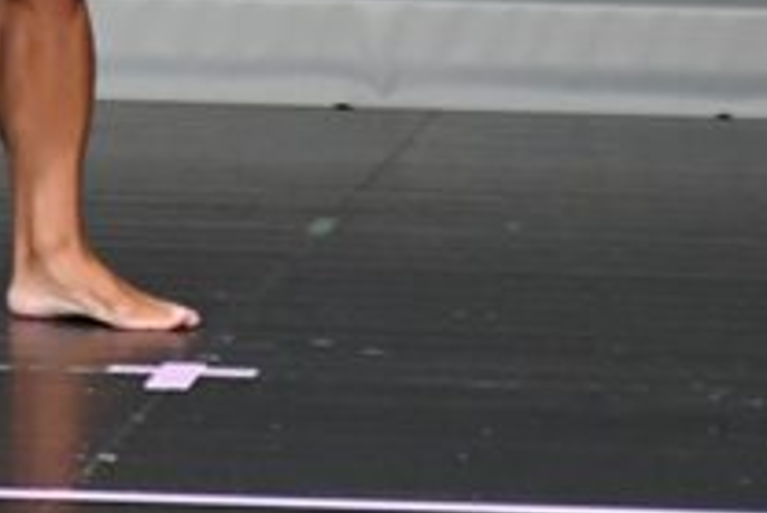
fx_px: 29784
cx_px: 72
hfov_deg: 1.5
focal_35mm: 1397
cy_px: -129
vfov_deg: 1.0
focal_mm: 250
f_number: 5.6
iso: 5000
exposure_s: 1/400
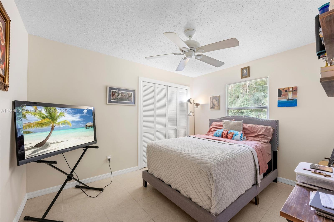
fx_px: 130
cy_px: 111
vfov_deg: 81.2
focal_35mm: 14
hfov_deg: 104.3
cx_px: 167
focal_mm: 14
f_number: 8
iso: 500
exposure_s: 1/4
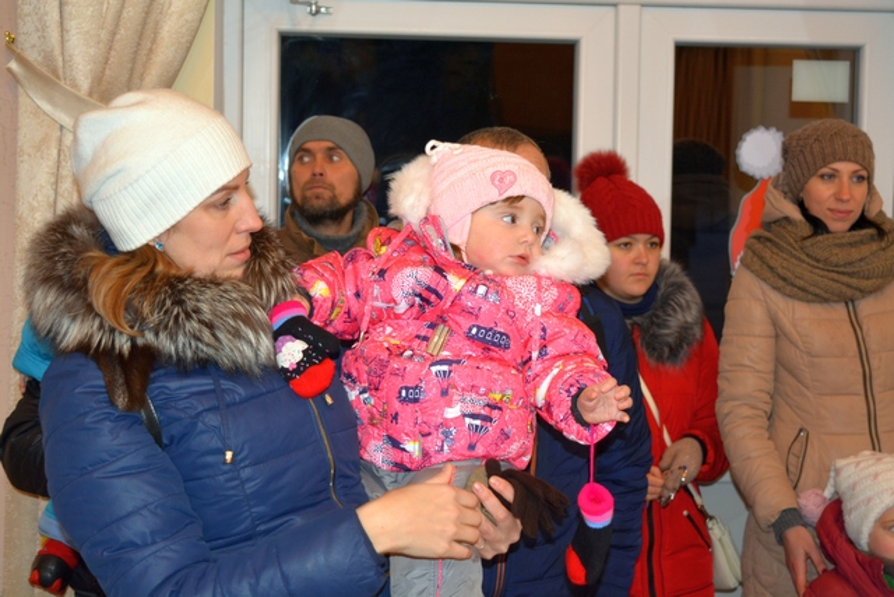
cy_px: 298
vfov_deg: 23.8
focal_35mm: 57
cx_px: 447
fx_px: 1416
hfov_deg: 35.0
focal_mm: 38
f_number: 4.8
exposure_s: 1/60
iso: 800
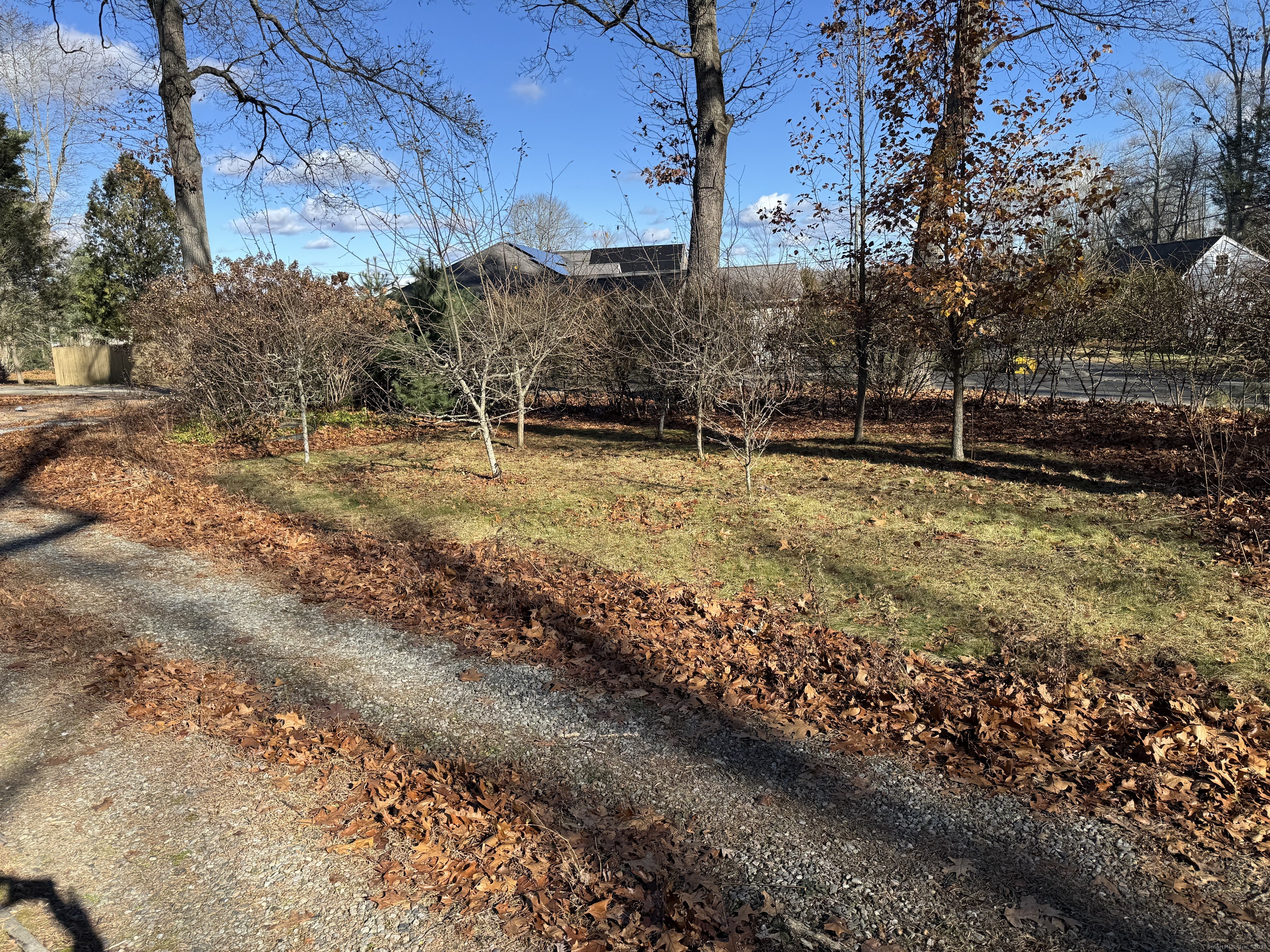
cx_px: 635
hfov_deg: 71.6
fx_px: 881
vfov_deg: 56.8
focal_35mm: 24
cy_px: 476
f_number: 1.78
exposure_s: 1/2252
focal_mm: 6.76
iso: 80
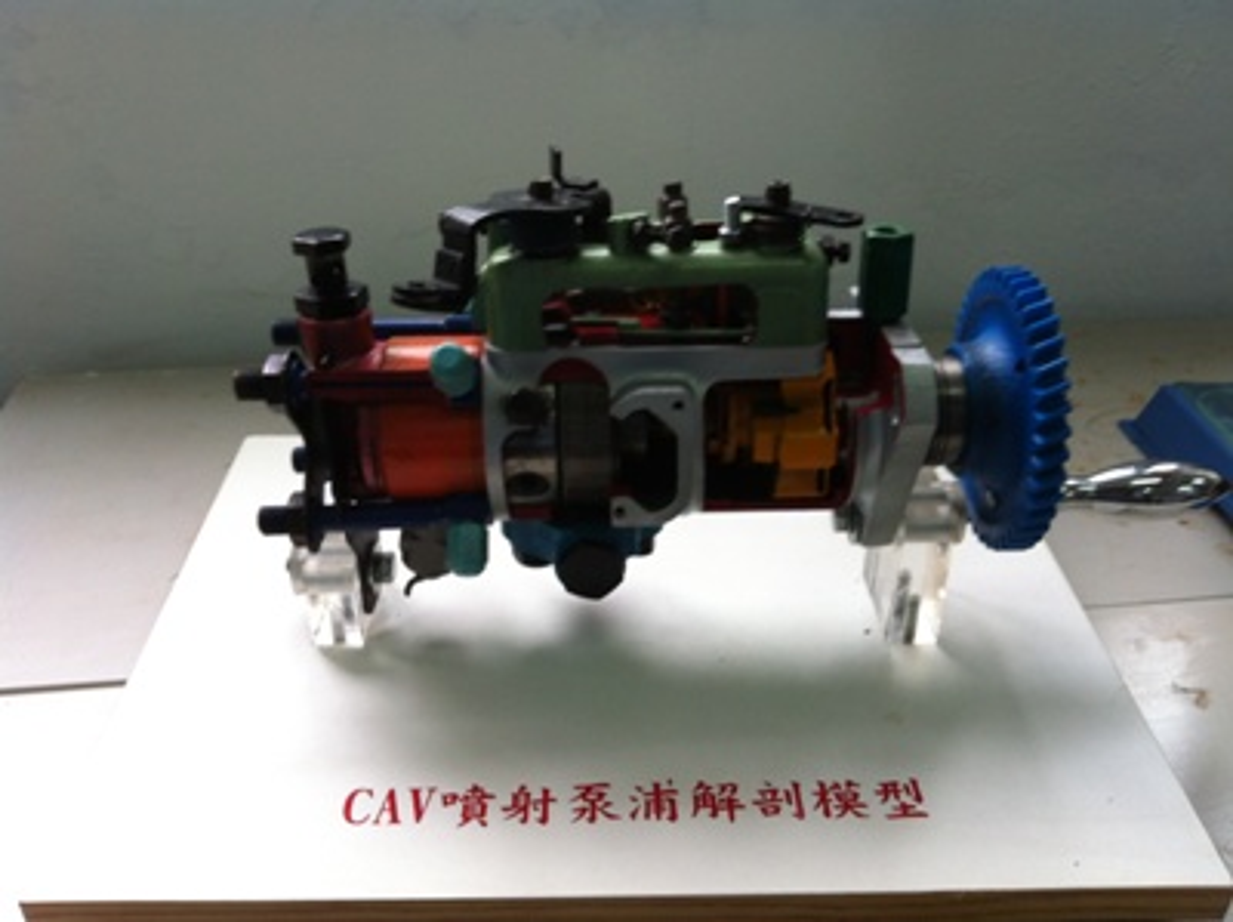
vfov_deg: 40.6
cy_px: 461
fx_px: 1245
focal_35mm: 35
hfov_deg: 52.7
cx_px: 616
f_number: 2.8
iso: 80
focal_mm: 3.85
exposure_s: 1/30
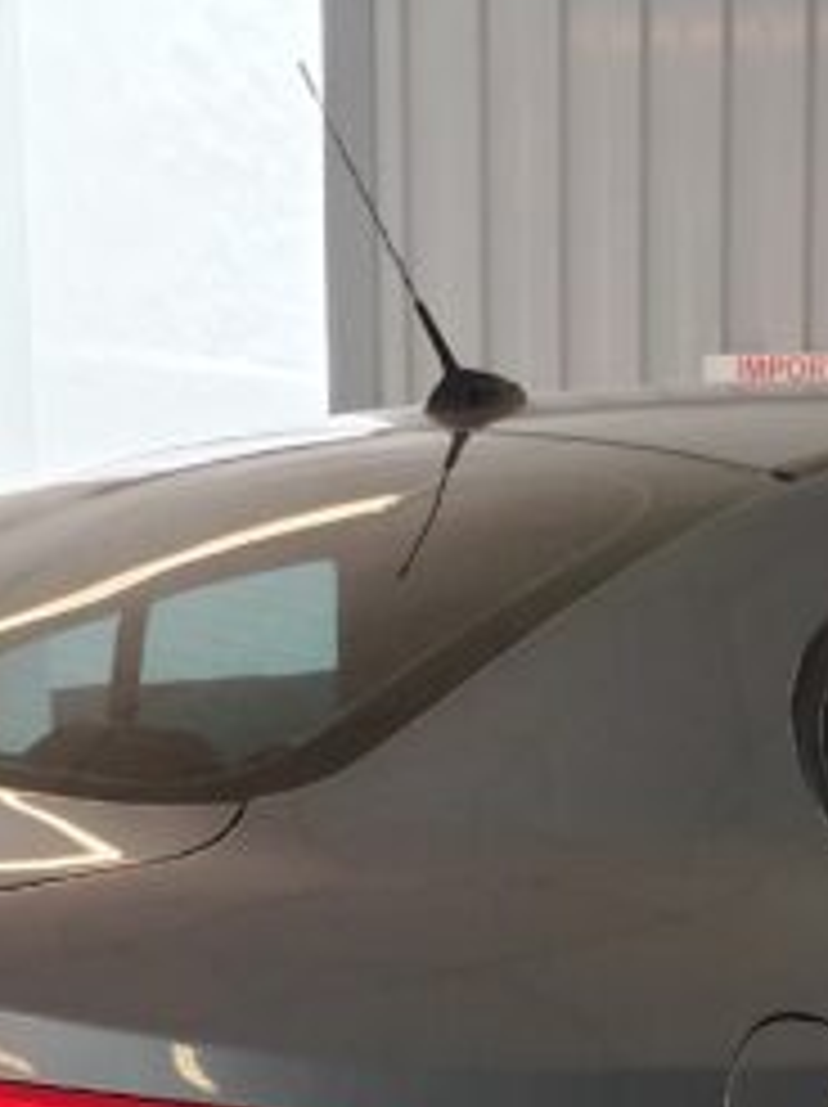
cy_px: 1220
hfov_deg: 14.6
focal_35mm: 100
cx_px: 716
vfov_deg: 18.9
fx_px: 3195
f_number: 1.75
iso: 338
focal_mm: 5.25
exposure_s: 1/100
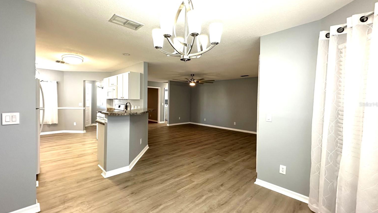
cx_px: 184
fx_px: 160
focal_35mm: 16
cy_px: 104
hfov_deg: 99.3
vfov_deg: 67.1
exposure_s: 1/60
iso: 200
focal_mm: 2.22
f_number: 2.2
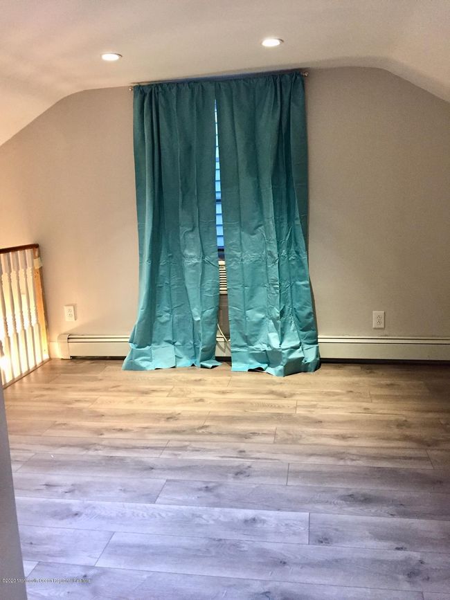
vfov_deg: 61.7
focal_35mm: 29
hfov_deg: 48.2
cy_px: 300
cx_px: 225
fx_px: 503
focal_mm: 4.15
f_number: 2.2
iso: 250
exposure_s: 1/24
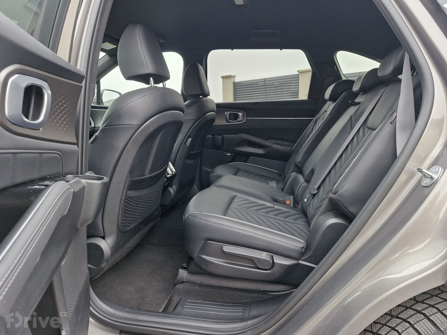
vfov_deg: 58.9
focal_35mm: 23
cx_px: 224
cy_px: 168
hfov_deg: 73.9
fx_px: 297
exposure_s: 1/100
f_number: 1.8
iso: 200
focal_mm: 5.54
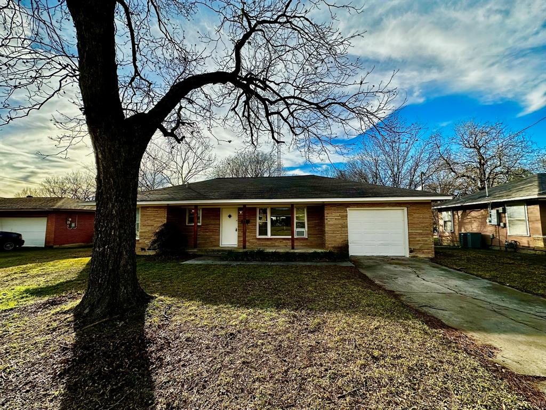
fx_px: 221
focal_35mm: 14
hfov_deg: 102.1
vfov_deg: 85.7
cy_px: 205
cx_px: 273
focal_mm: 2.22
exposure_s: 1/1531
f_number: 2.2
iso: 40
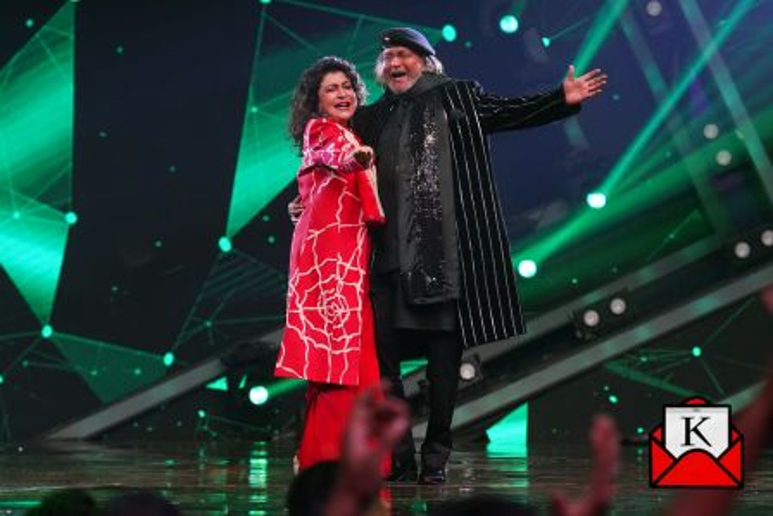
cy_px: 258
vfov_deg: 9.7
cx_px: 386
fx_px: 3050
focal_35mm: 142
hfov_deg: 14.4
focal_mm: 95
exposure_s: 1/500
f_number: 3.5
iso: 4000
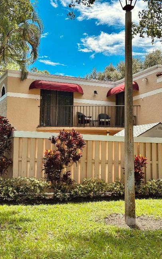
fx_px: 367
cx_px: 75
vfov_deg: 38.9
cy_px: 130
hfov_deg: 24.9
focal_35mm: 52
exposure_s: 1/2252
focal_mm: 6.86
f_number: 1.78
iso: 64
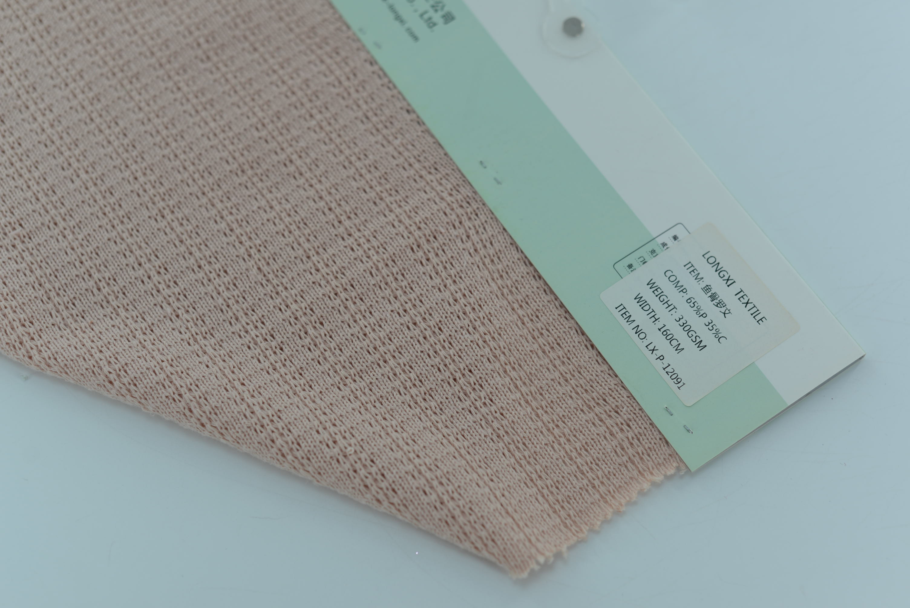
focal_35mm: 50
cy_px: 304
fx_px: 1264
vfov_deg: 27.0
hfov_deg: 39.6
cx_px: 455
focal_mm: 50
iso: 100
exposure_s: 1/320
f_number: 3.5
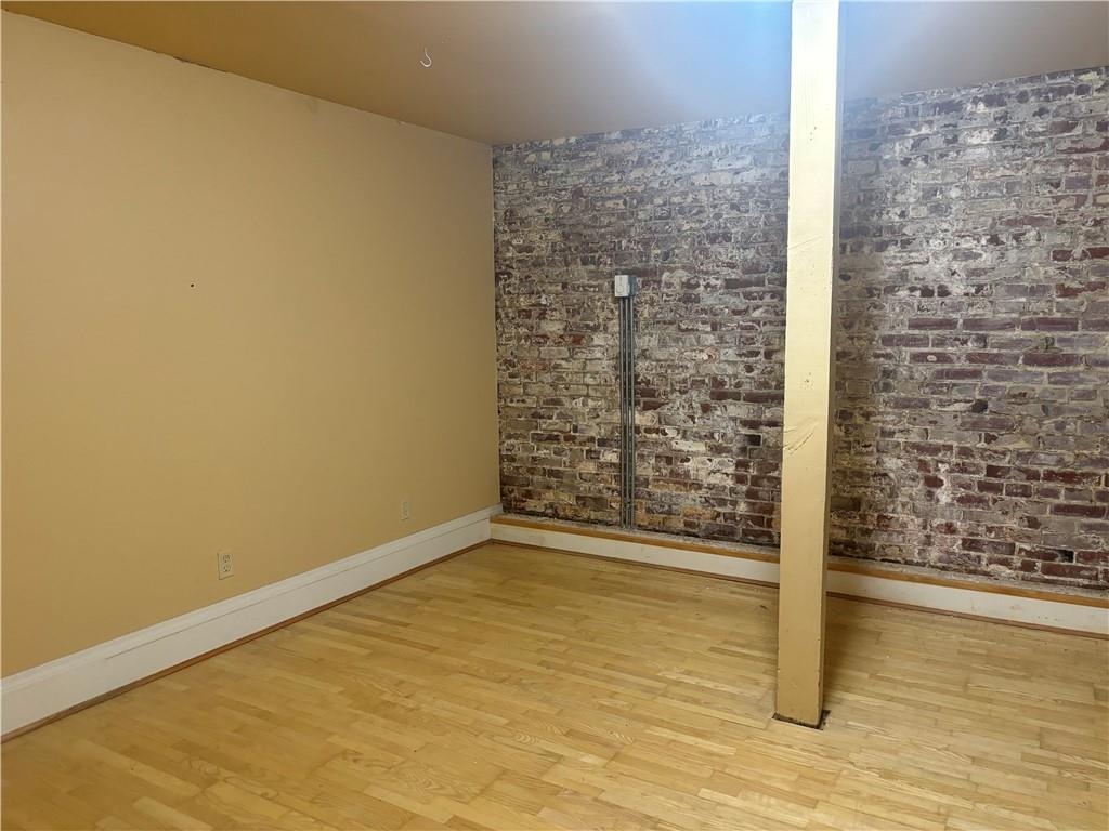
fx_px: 833
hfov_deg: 67.3
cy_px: 416
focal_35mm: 26
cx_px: 554
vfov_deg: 53.1
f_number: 1.6
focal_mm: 5.96
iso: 320
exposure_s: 1/60
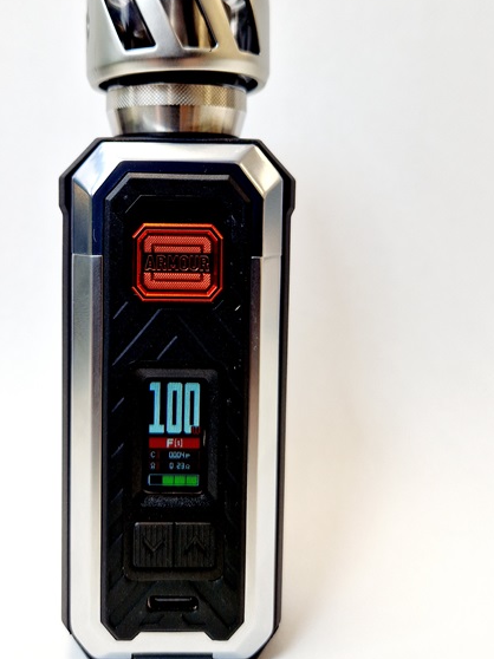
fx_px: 628
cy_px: 247
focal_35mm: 33
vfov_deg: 54.7
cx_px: 180
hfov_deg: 42.5
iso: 50
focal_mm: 5.4
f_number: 1.8
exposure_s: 1/100
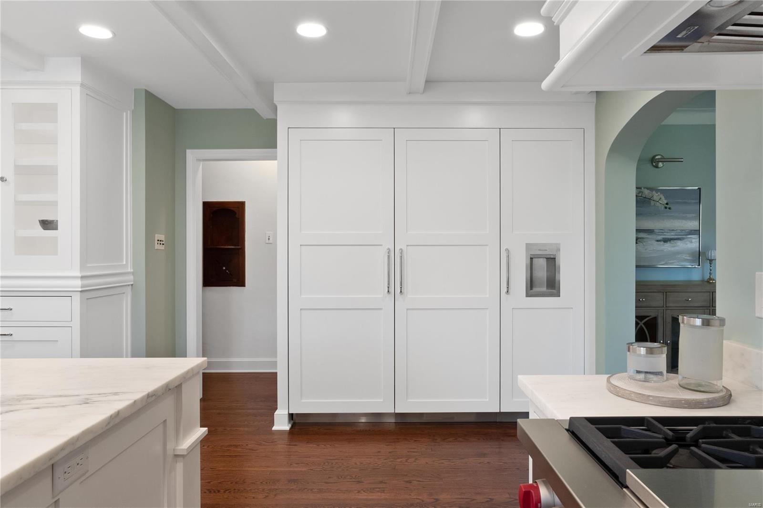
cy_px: 254
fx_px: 509
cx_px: 382
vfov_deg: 53.1
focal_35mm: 24
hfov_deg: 73.8
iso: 400
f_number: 8
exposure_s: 1/8
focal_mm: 12
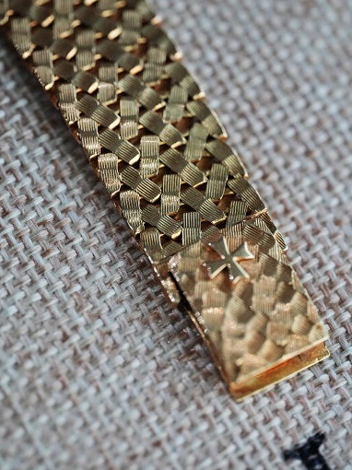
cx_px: 190
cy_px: 205
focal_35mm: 125
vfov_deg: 15.8
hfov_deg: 11.8
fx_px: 1696
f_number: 3.5
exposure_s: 1/250
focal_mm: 105
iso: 5000
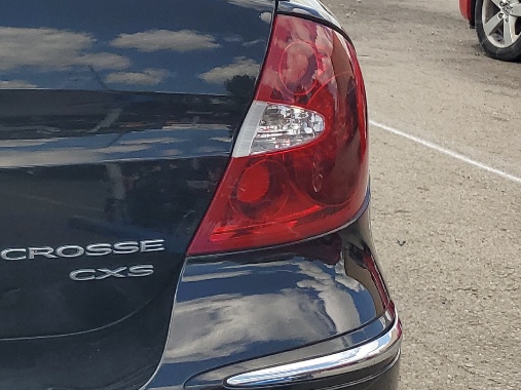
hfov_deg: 20.7
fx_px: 1234
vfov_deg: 18.0
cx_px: -232
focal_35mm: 82
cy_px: 211
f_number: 1.5
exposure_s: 1/1429
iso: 50
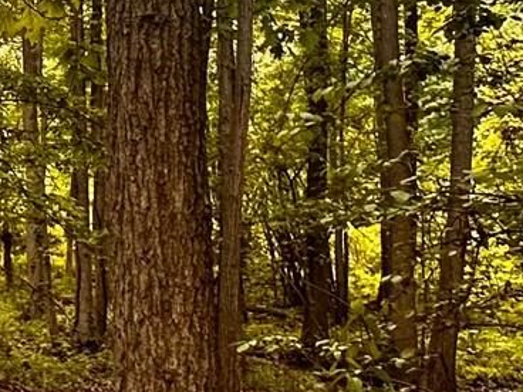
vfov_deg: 18.6
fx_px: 1178
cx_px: -80
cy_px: 40
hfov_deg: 23.2
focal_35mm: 78
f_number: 2.2
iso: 100
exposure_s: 1/99
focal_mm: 2.22
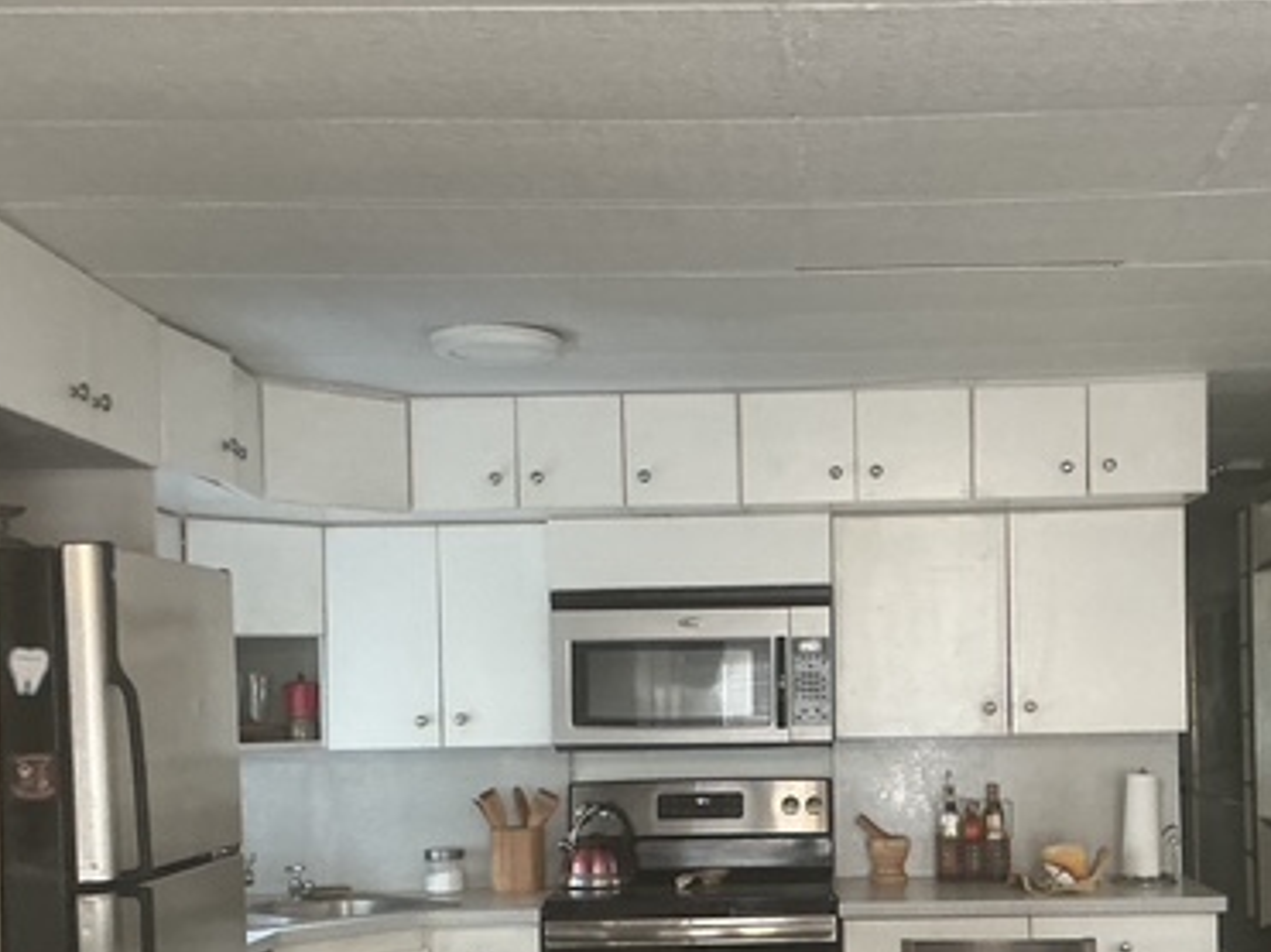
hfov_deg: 38.0
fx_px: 1835
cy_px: 723
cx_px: 795
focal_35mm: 50
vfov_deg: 28.6
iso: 160
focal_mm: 3
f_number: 1.8
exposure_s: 1/60
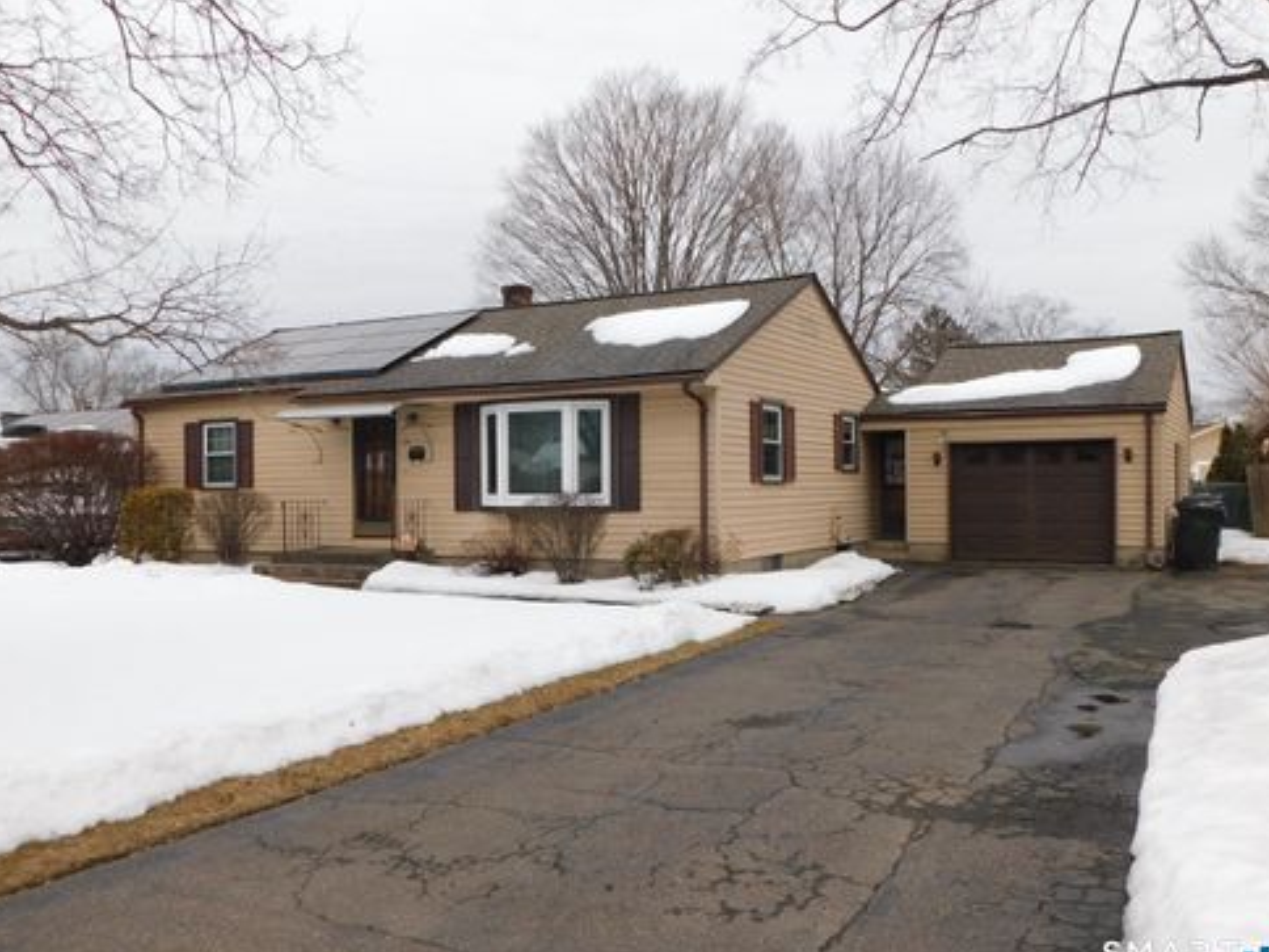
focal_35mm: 31
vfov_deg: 45.4
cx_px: 642
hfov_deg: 58.3
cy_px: 484
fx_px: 1136
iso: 125
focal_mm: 5.3
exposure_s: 1/800
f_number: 3.2
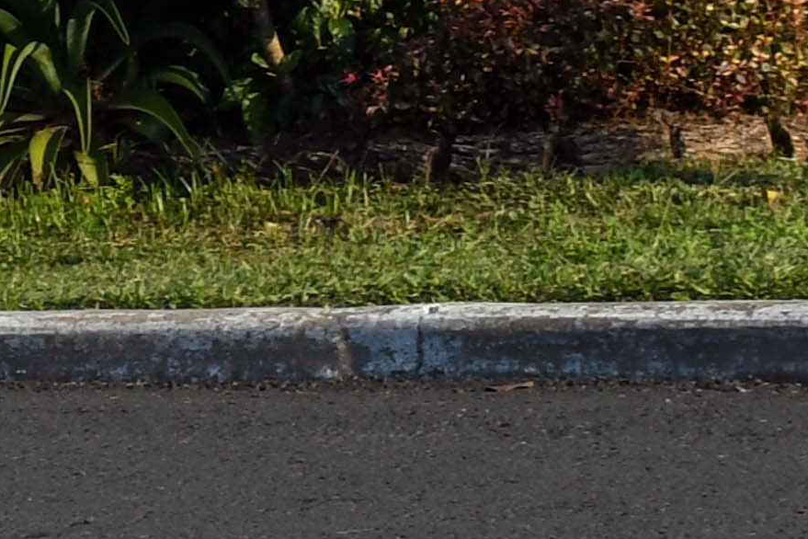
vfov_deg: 5.5
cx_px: -90
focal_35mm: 247
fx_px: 5543
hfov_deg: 8.3
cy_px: -186
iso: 400
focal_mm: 26
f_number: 10
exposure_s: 1/500
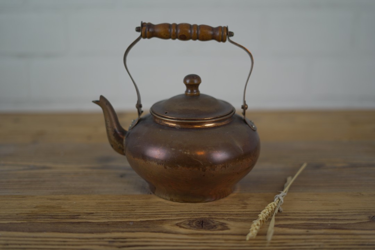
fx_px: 521
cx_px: 188
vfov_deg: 27.0
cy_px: 125
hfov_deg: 39.6
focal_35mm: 50
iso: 200
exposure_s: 1/200
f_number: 1.8
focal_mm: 50
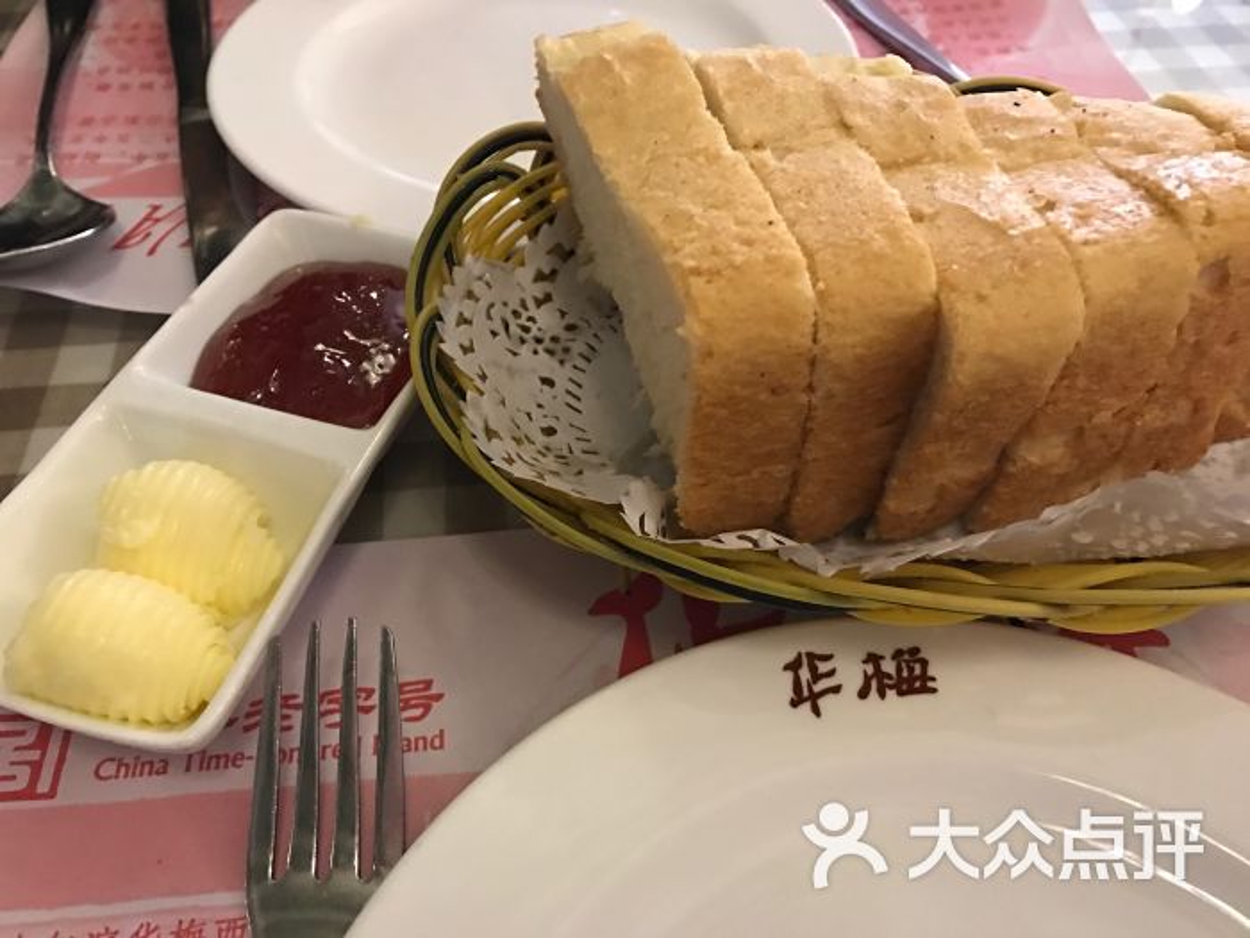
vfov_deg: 49.7
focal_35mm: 28
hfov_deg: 63.4
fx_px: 1011
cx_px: 625
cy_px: 469
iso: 100
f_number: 1.8
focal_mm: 3.99
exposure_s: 1/7
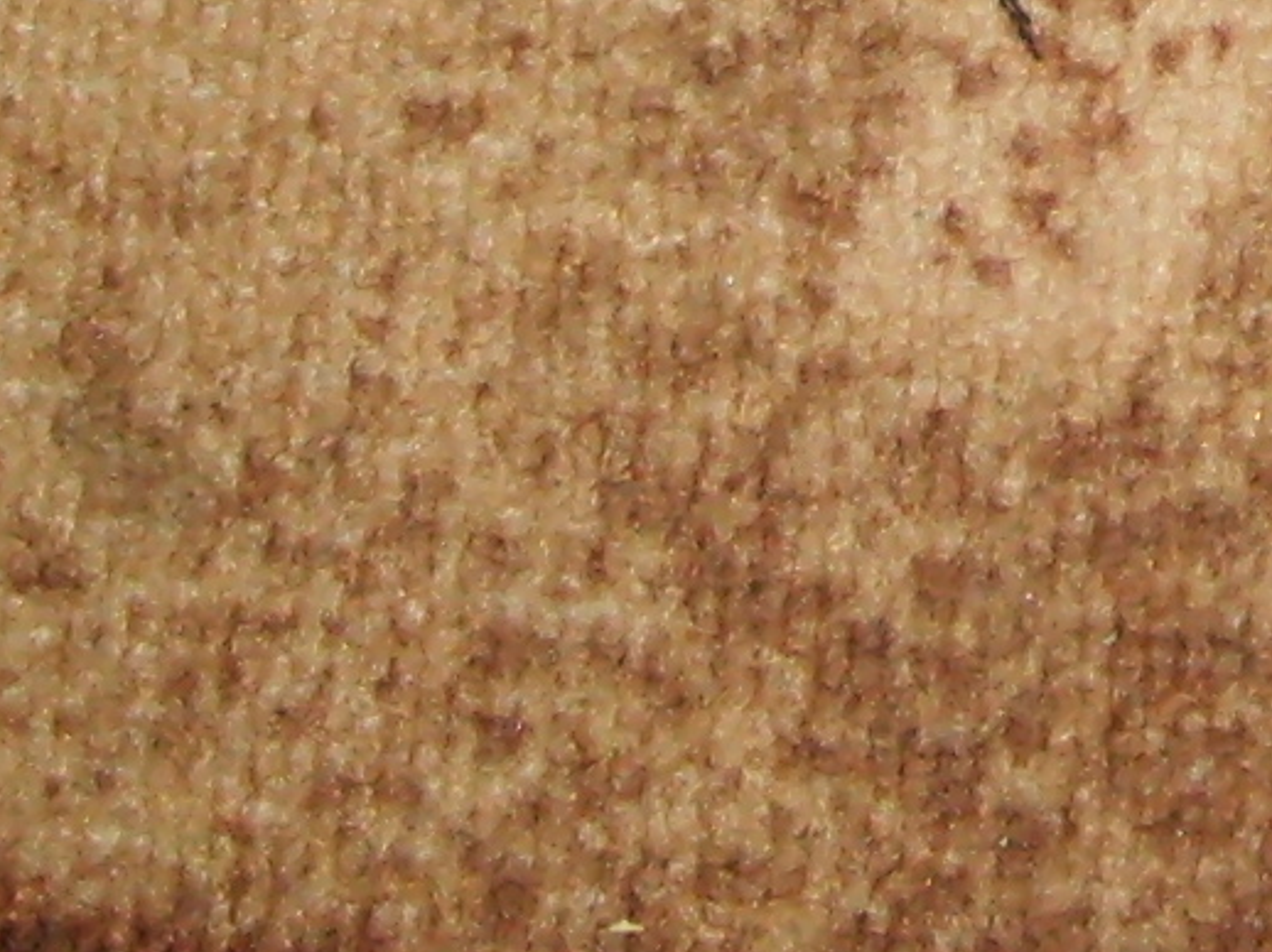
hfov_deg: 11.0
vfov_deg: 8.2
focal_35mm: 173
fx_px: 6354
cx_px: 1881
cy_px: -964
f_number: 2.8
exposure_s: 1/45
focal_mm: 5.8
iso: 100
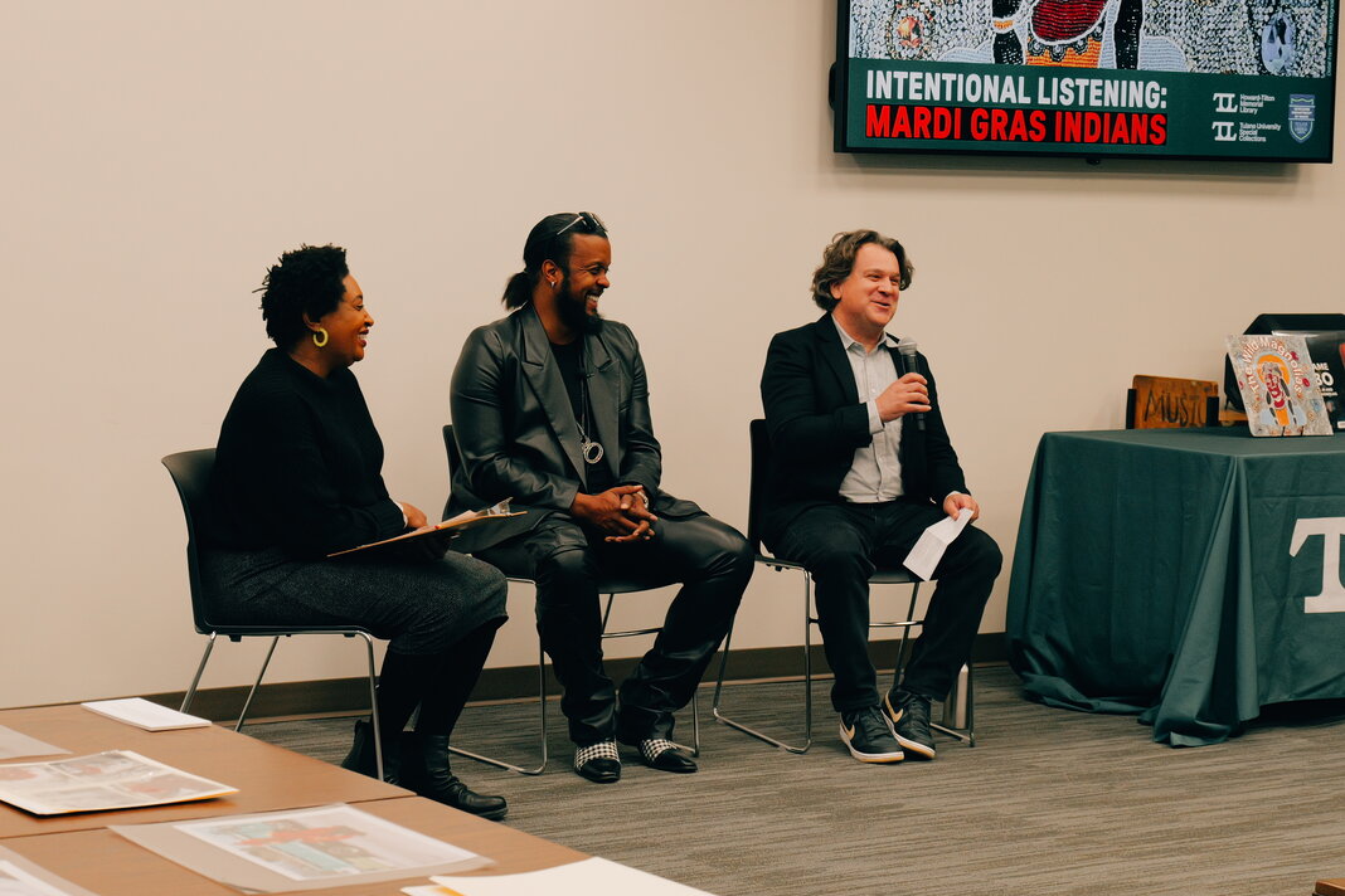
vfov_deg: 16.3
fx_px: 3138
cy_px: 448
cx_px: 672
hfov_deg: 24.2
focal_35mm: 84
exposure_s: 1/125
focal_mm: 60
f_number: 8
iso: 2000
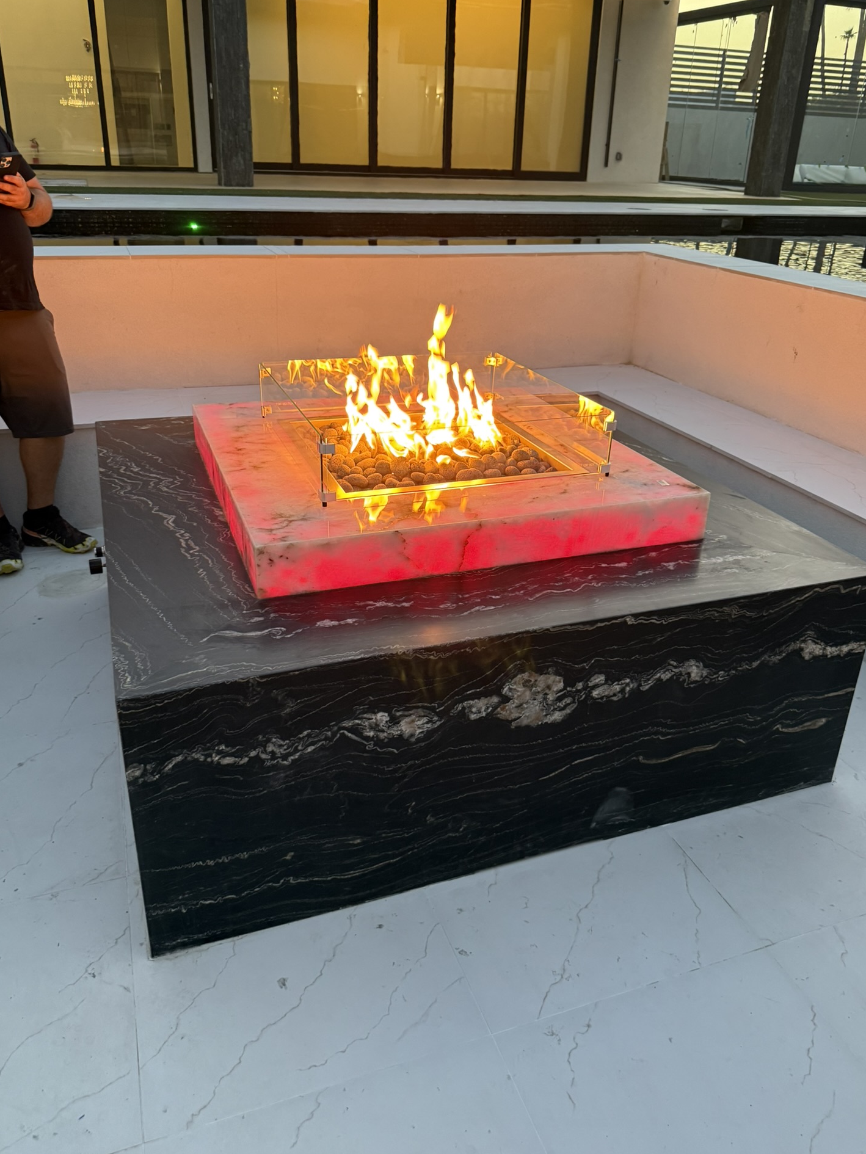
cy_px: 538
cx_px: 447
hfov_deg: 53.1
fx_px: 867
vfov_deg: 67.2
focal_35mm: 26
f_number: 1.78
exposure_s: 1/60
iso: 250
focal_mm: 6.76
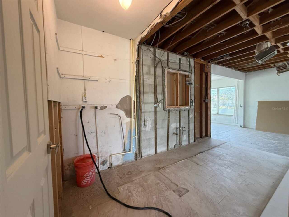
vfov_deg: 85.7
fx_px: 117
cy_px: 108
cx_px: 144
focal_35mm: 14
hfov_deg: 102.1
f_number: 2.2
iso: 250
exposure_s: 1/120
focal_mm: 2.22
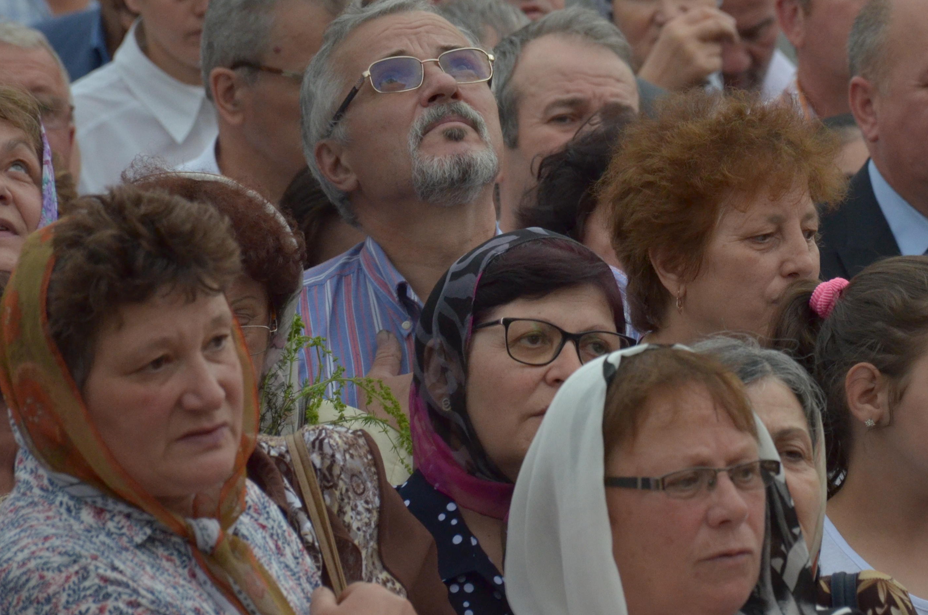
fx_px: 9441
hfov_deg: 5.6
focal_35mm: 367
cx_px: 656
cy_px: 220
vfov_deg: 3.7
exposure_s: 1/640
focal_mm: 140
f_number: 5.6
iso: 1250
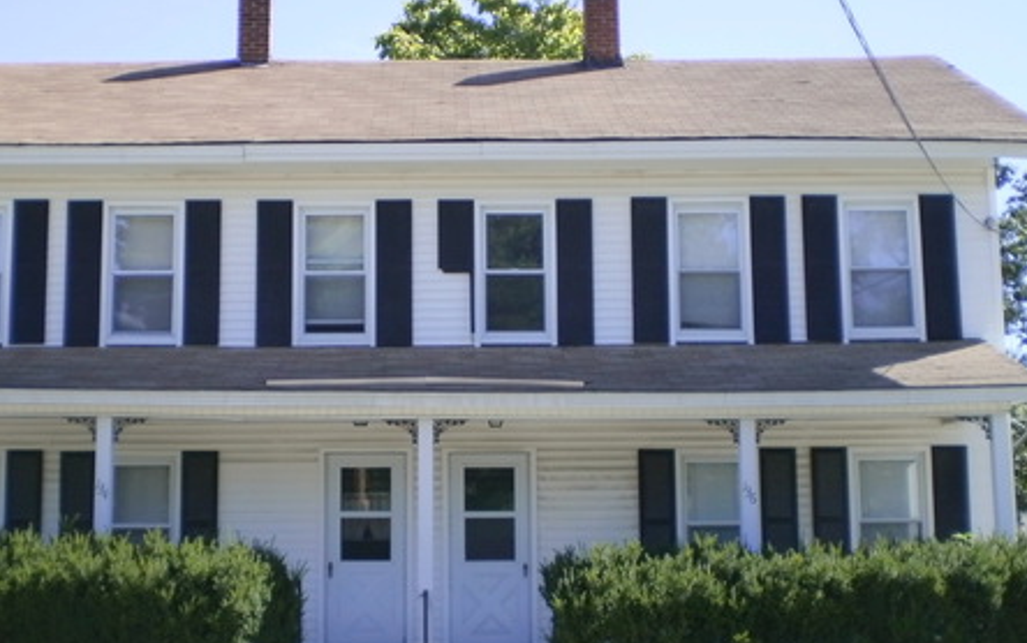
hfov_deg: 36.8
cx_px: 426
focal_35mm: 55
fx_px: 1540
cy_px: 359
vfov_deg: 23.6
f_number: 3.1
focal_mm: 6.3
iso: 100
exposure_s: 1/640
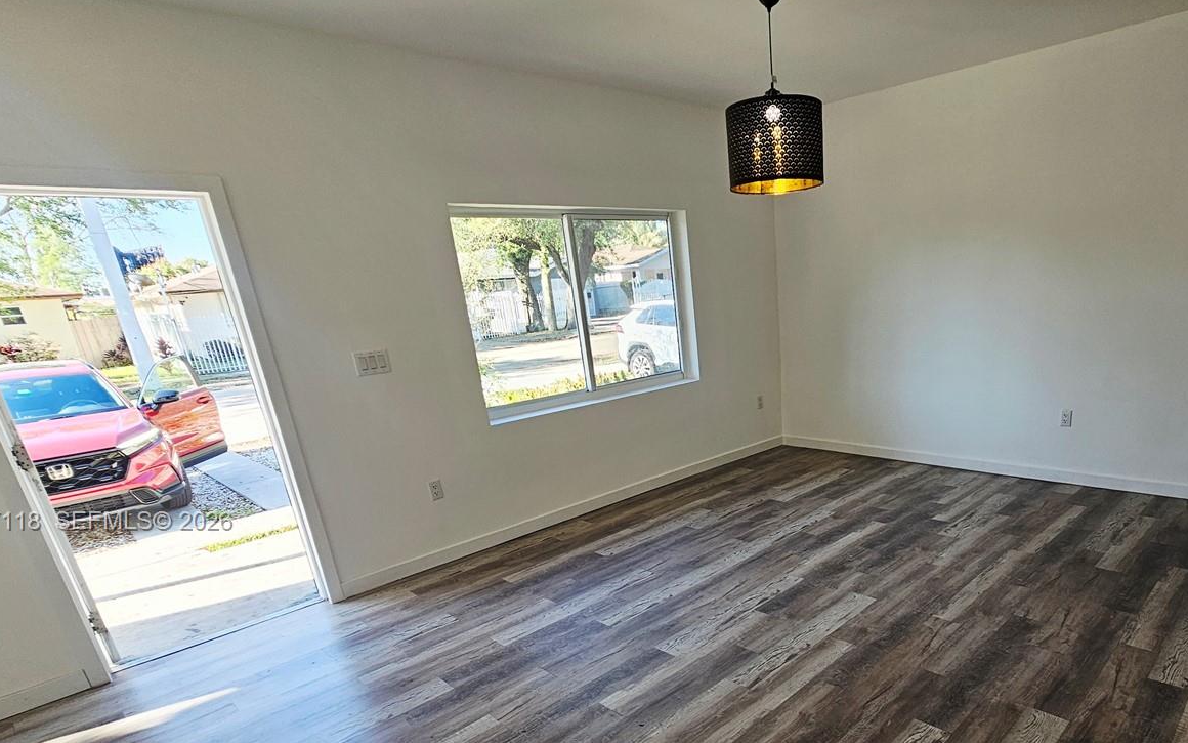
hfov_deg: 86.5
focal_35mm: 19
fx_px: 615
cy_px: 523
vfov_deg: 60.0
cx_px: 732
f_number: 2.2
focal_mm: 2.2
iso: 64
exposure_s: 1/100
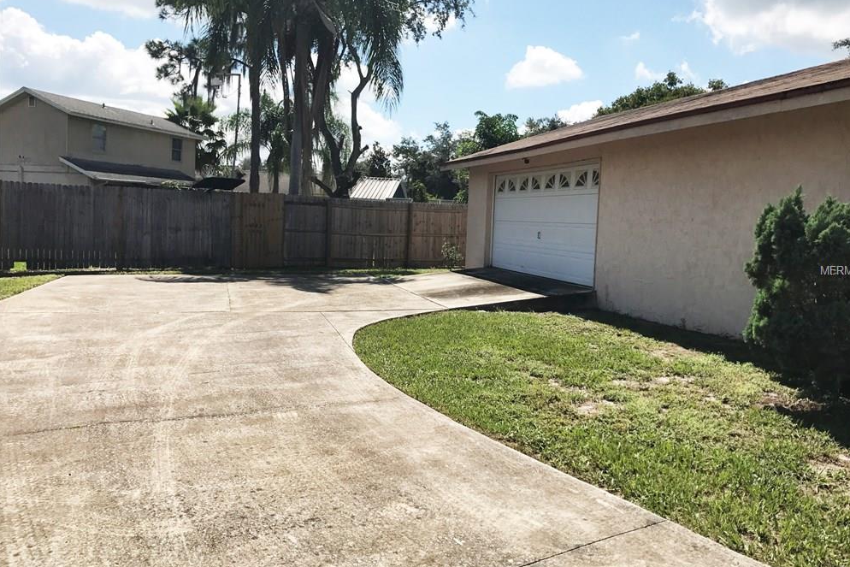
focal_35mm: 30
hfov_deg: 61.9
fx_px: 708
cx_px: 434
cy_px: 271
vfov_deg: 43.6
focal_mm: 3.99
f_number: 1.8
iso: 20
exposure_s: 1/3546
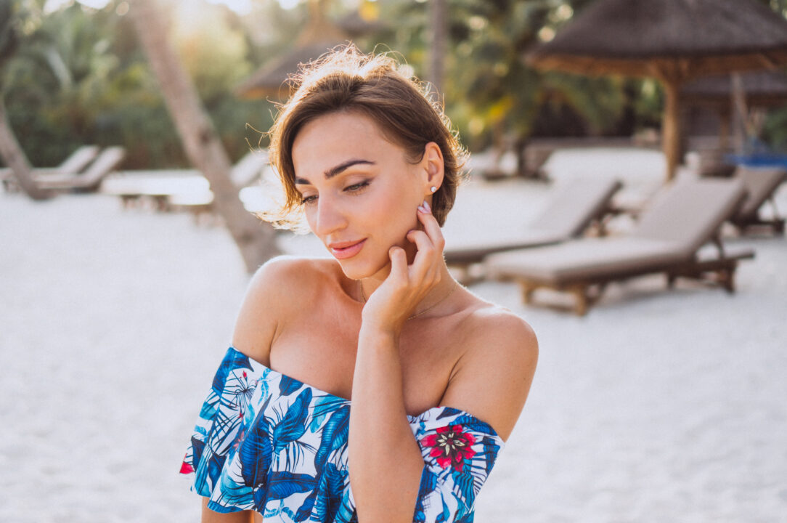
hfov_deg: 37.9
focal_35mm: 52
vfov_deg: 25.7
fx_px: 1146
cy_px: 262
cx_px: 394
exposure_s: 1/800
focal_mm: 35
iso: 100
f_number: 1.8
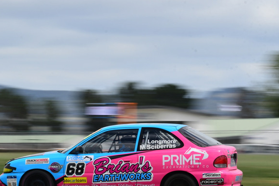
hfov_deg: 5.0
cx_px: 88
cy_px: 104
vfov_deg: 3.3
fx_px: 3225
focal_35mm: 416
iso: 100
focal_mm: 200
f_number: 16
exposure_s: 1/80
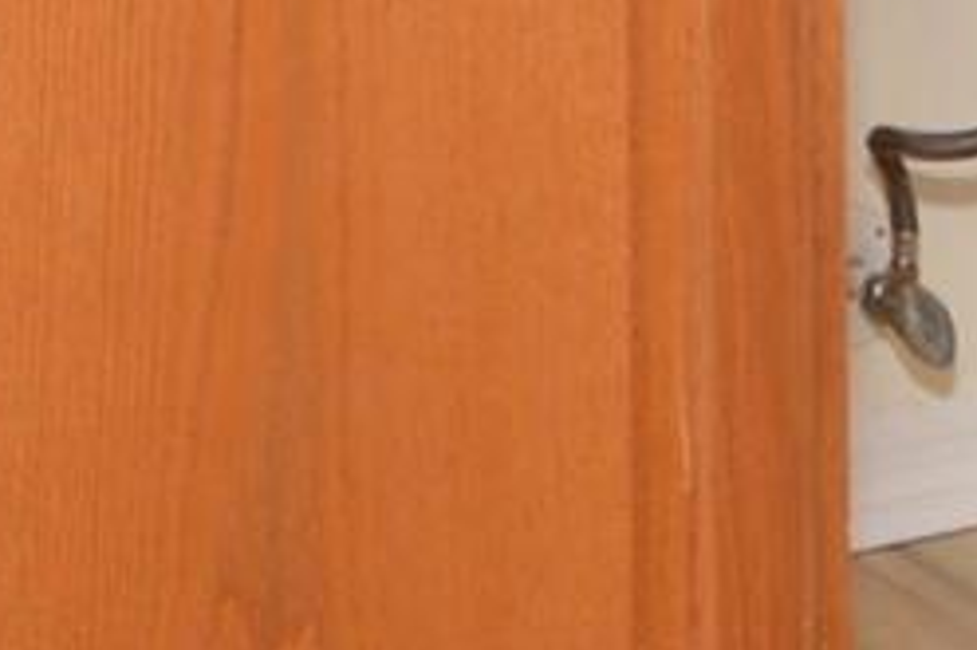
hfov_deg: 17.5
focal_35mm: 116
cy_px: -936
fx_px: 3146
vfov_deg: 10.2
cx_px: 764
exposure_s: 1/100
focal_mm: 12
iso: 400
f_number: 11
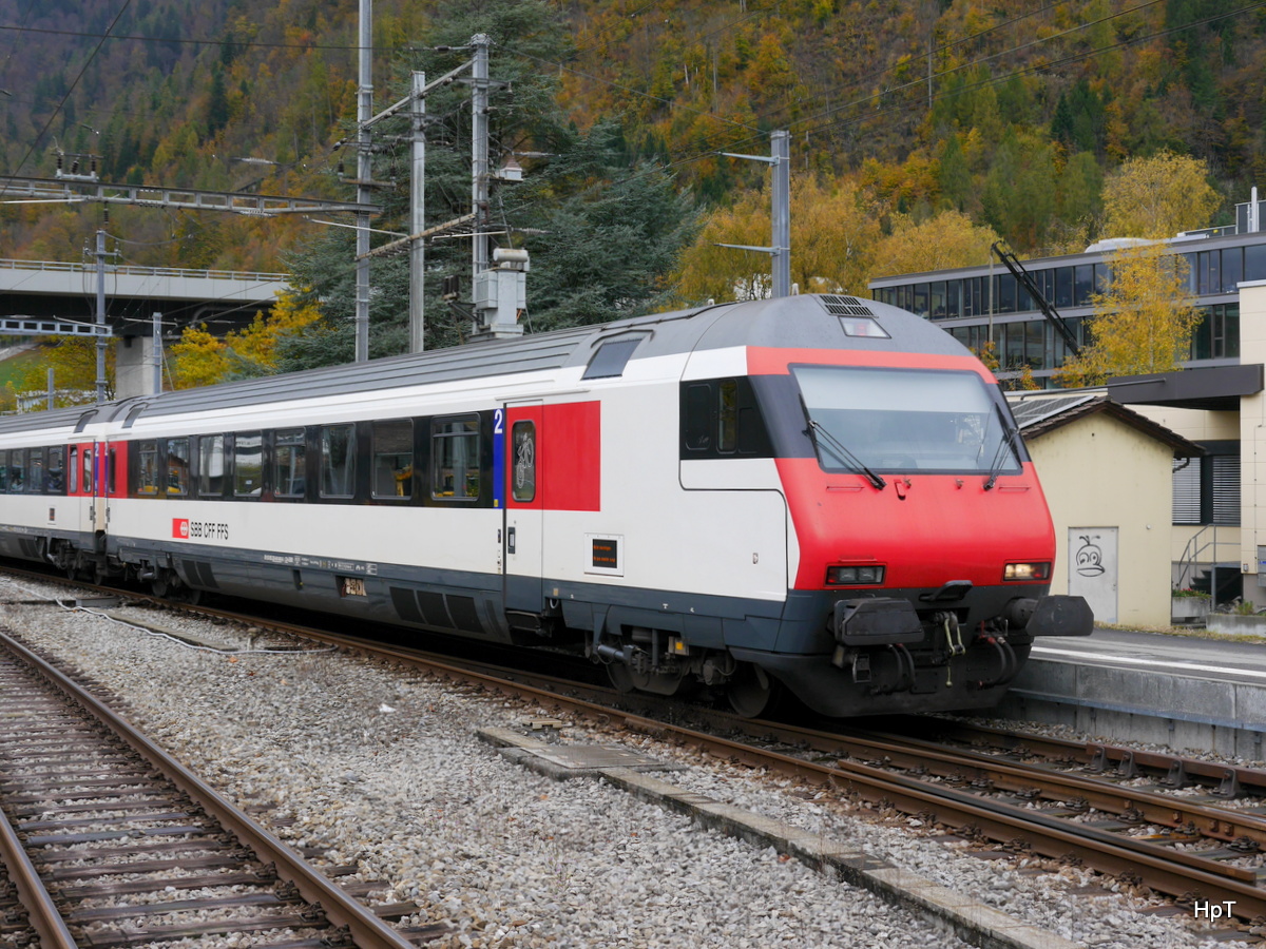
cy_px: 474
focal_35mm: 52
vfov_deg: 28.0
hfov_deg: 36.8
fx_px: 1902
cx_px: 633
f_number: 6.3
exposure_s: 1/160
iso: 160
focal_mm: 26
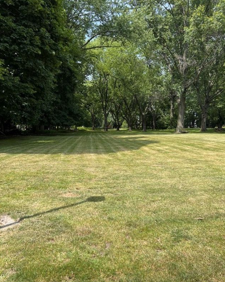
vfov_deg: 62.2
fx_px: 233
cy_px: 149
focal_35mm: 28
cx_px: 115
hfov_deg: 51.5
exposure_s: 1/1412
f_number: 1.5
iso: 50
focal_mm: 5.7
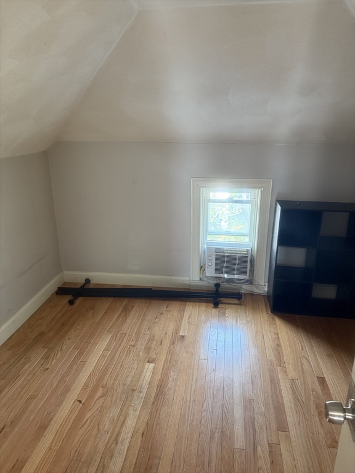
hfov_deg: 56.8
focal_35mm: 24
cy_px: 236
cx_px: 178
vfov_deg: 71.6
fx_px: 328
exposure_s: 1/60
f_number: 1.78
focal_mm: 6.76
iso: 400
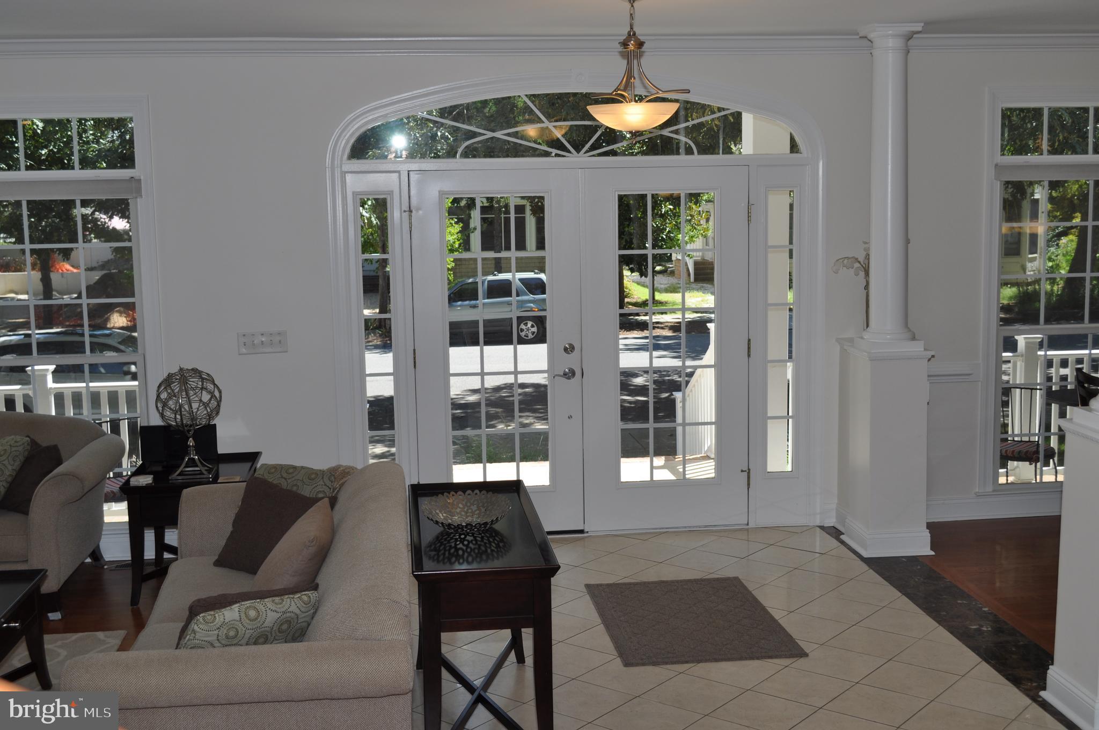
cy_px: 365
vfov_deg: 30.8
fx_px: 1326
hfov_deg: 45.0
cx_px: 550
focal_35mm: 44
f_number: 7.1
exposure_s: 1/200
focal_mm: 29
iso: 200
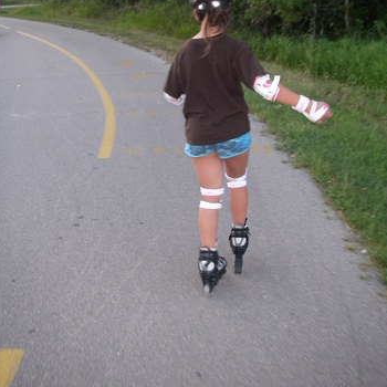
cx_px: 196
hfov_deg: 36.8
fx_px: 582
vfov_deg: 36.5
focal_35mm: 46
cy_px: 139
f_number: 3.3
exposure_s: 1/40
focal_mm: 6.3
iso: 160
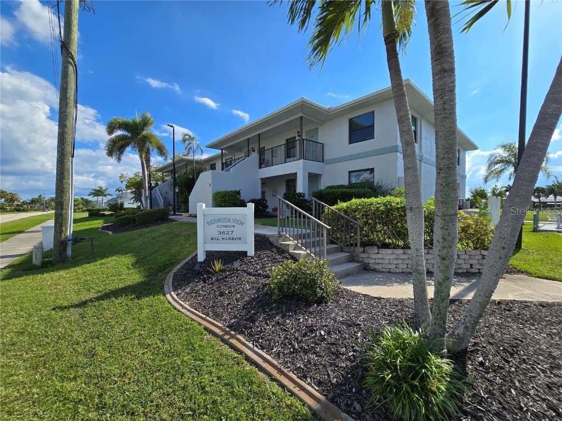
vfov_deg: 89.9
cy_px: 210
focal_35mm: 13
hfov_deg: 106.2
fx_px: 211
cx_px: 281
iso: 50
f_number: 2.2
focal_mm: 2.2
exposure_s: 1/2544
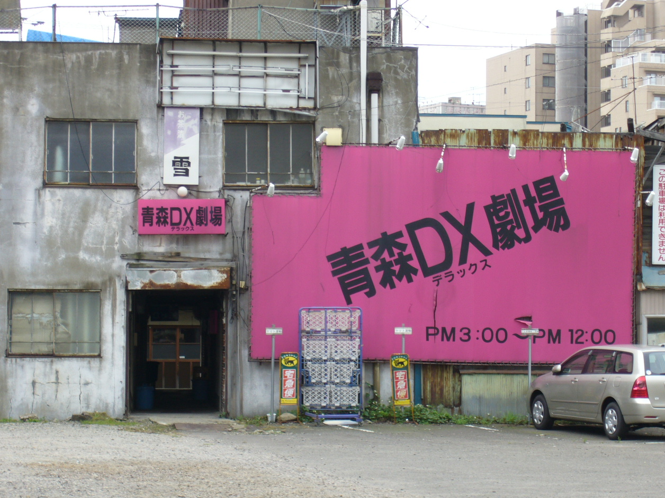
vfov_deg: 14.1
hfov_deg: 18.7
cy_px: 252
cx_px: 330
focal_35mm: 105
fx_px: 2017
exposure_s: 1/50
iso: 80
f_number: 4.9
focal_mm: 17
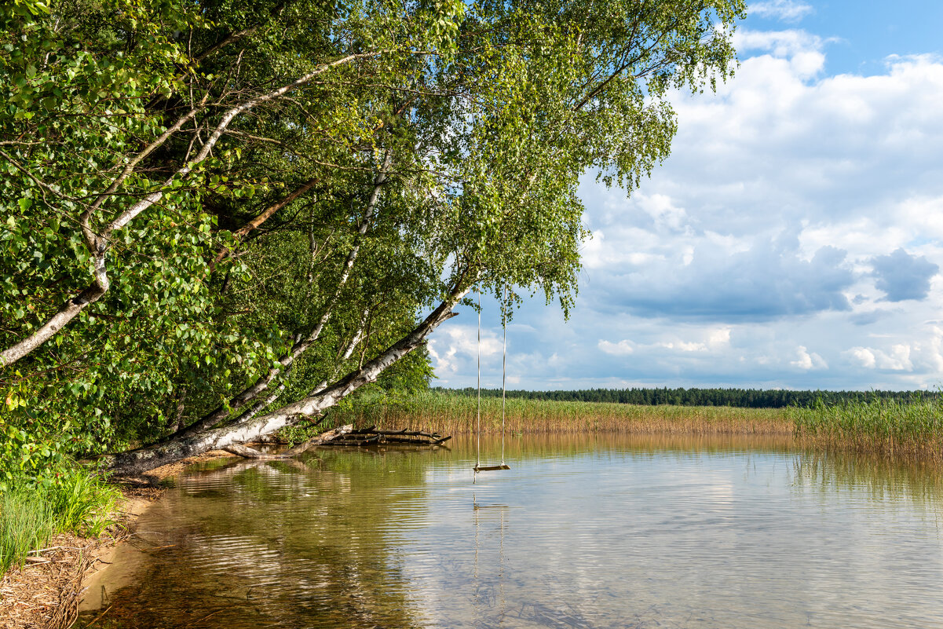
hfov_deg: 58.7
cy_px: 314
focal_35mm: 32
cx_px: 472
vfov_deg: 41.1
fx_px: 838
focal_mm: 32
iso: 100
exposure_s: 1/160
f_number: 13
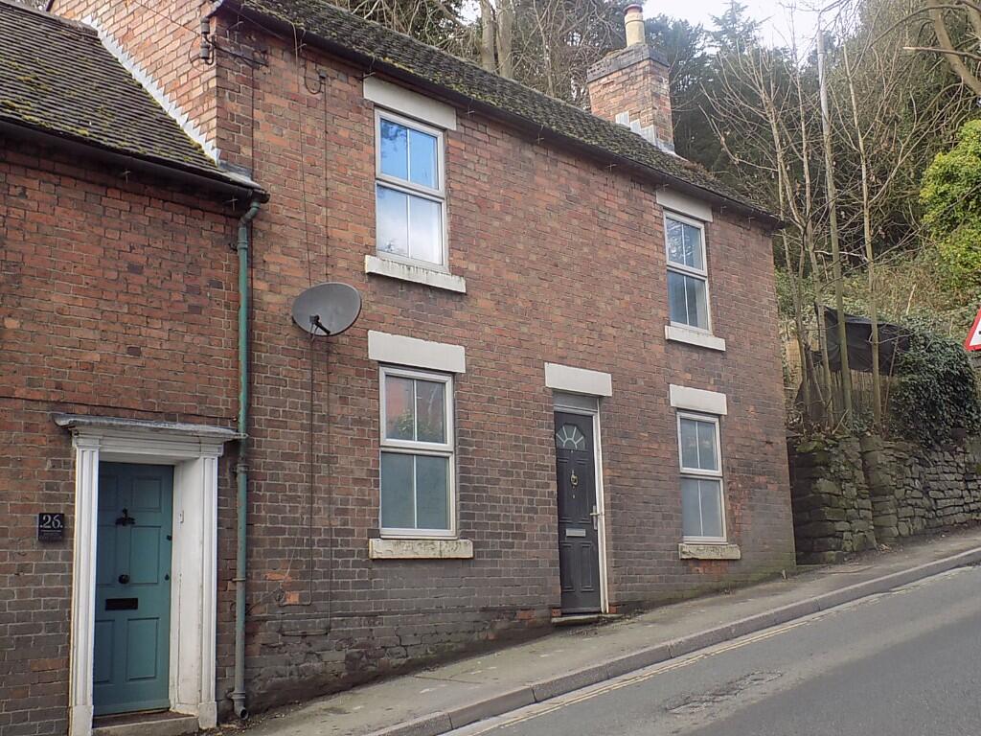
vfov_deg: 35.1
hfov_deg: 45.8
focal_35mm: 41
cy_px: 368
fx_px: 1162
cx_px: 490
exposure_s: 1/60
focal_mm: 7.3
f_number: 3.6
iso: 80
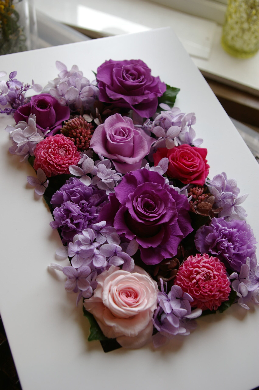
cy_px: 195
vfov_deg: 42.4
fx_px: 503
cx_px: 130
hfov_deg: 28.9
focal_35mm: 46
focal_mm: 31
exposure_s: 1/60
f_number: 5.6
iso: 200
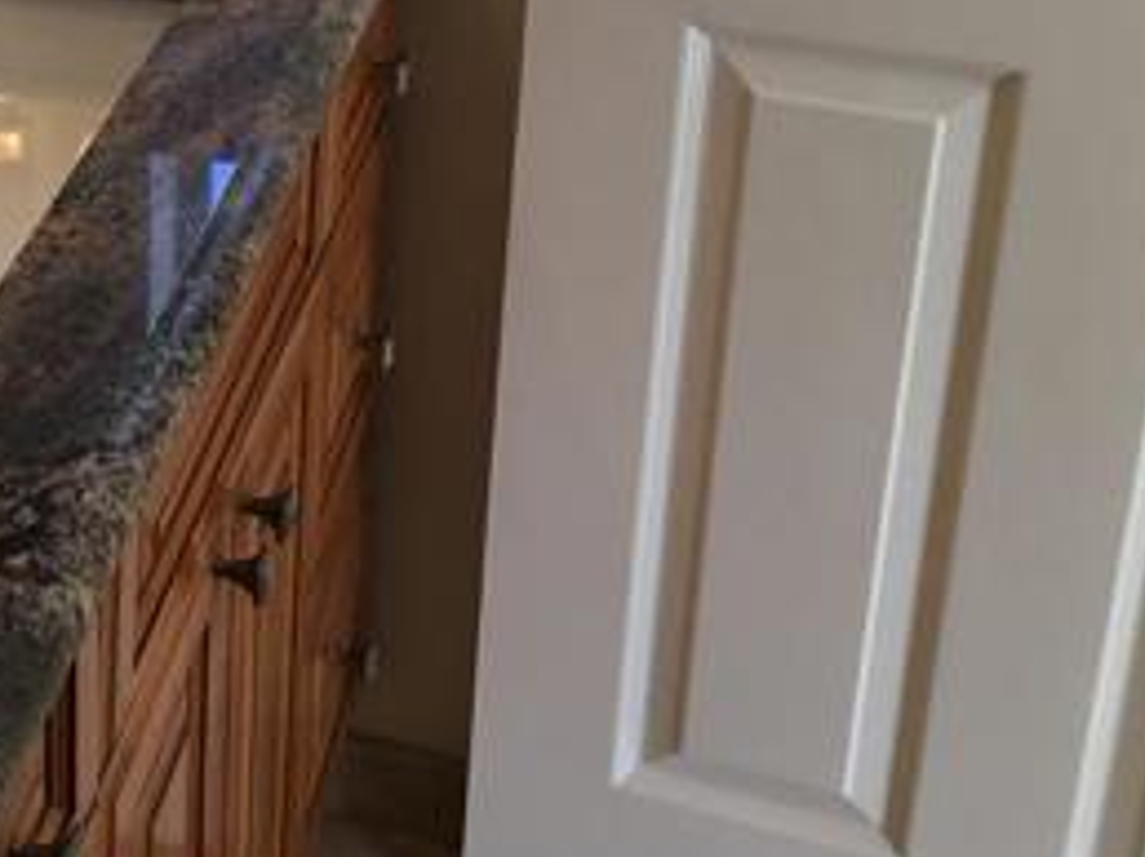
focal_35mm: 72
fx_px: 2379
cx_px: -102
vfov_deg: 19.6
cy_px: -80
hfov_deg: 25.2
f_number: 2.2
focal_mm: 4.15
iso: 40
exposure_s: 1/120
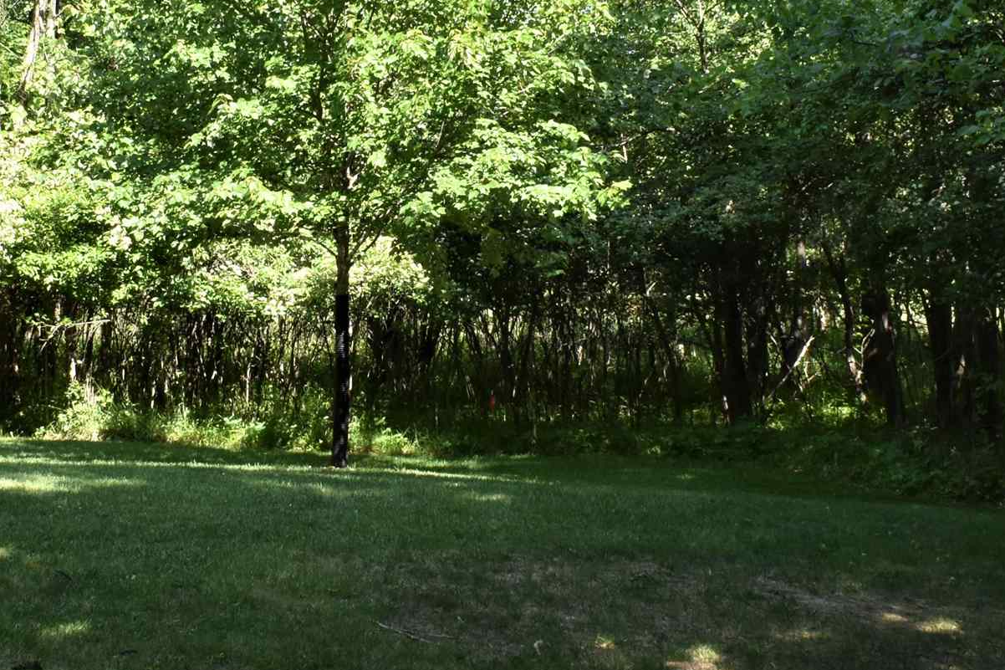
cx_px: 267
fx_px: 1926
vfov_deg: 19.7
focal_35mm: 69
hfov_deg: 28.9
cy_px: 308
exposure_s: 1/60
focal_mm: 18
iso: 400
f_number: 16
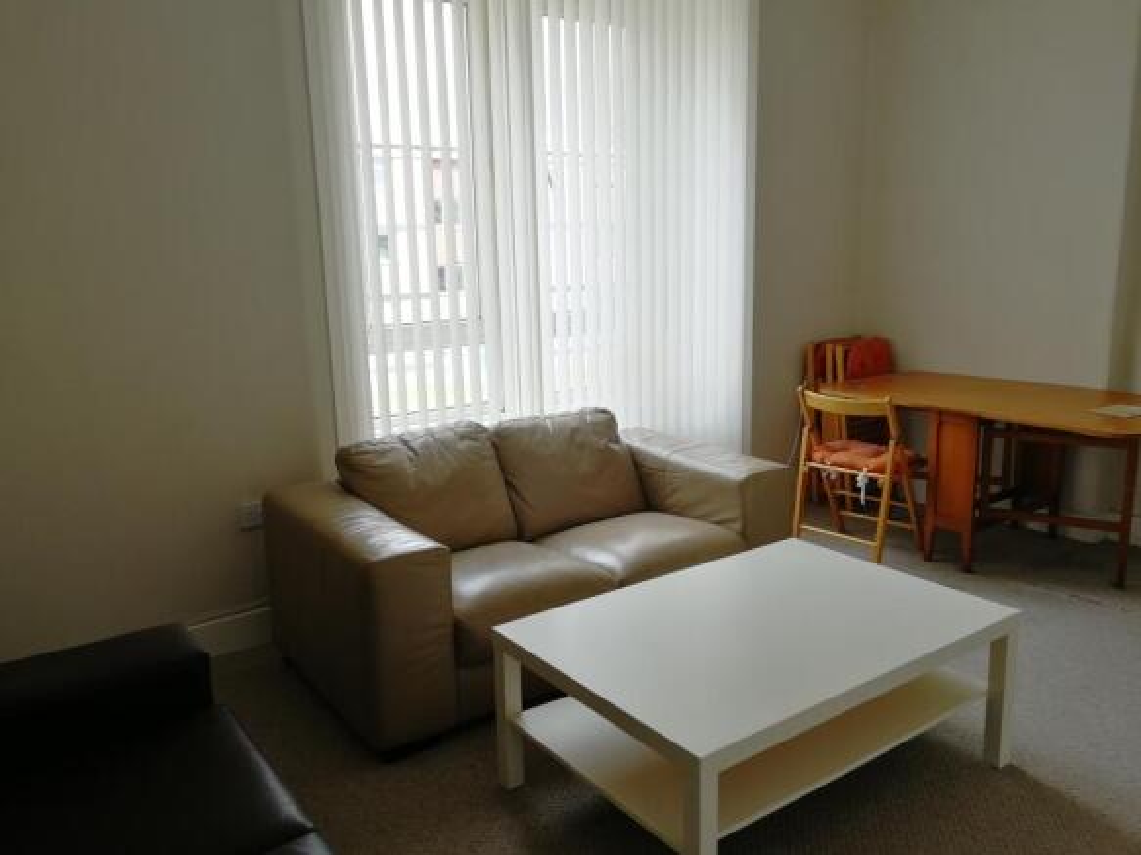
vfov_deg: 51.3
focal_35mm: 27
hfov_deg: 65.3
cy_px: 428
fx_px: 890
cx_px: 570
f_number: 2.2
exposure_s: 1/110
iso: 50
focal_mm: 3.95
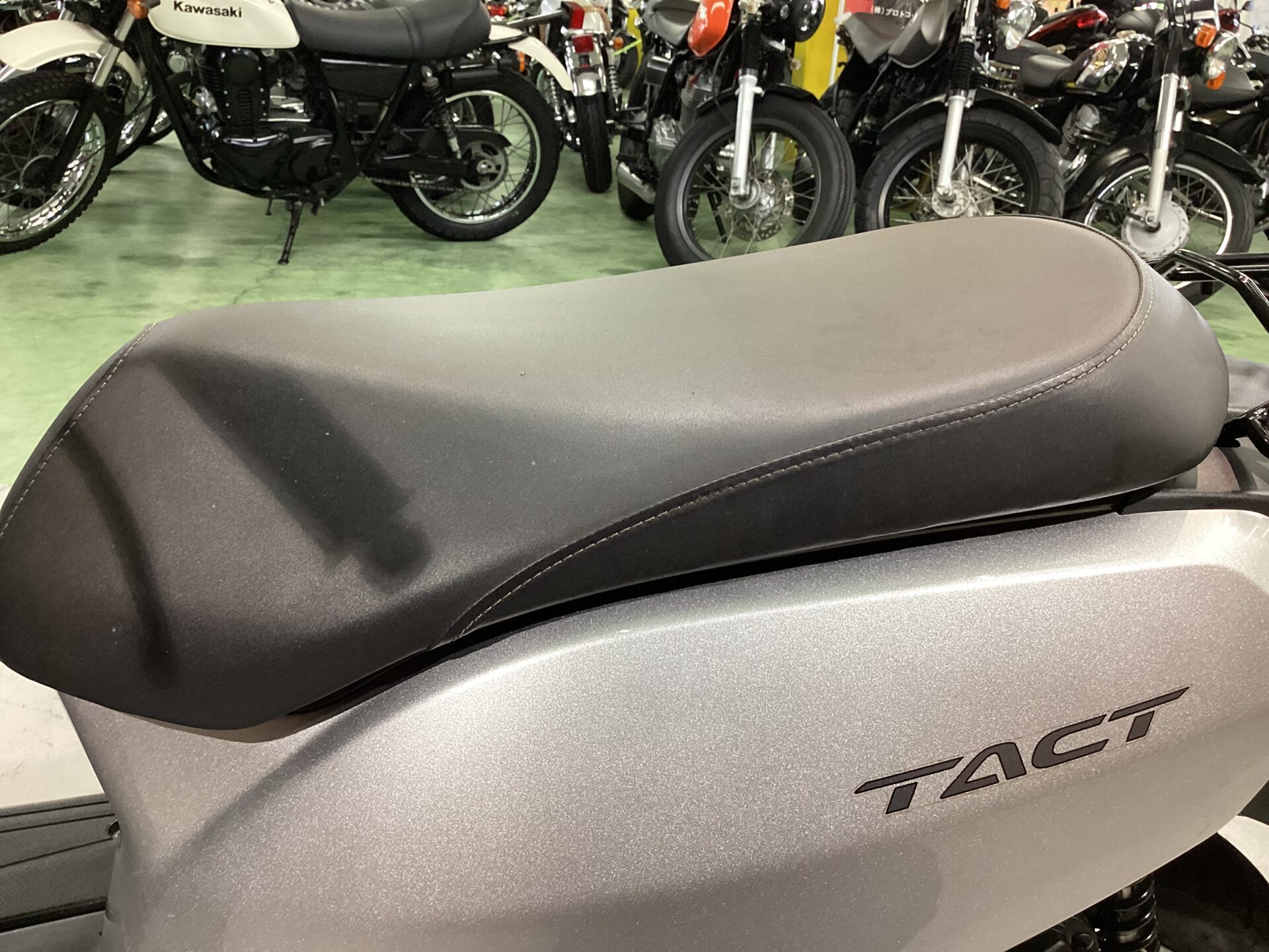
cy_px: 476
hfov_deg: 58.4
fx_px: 1136
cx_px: 634
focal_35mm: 31
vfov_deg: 45.4
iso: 125
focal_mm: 3.3
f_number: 2.4
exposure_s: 1/50
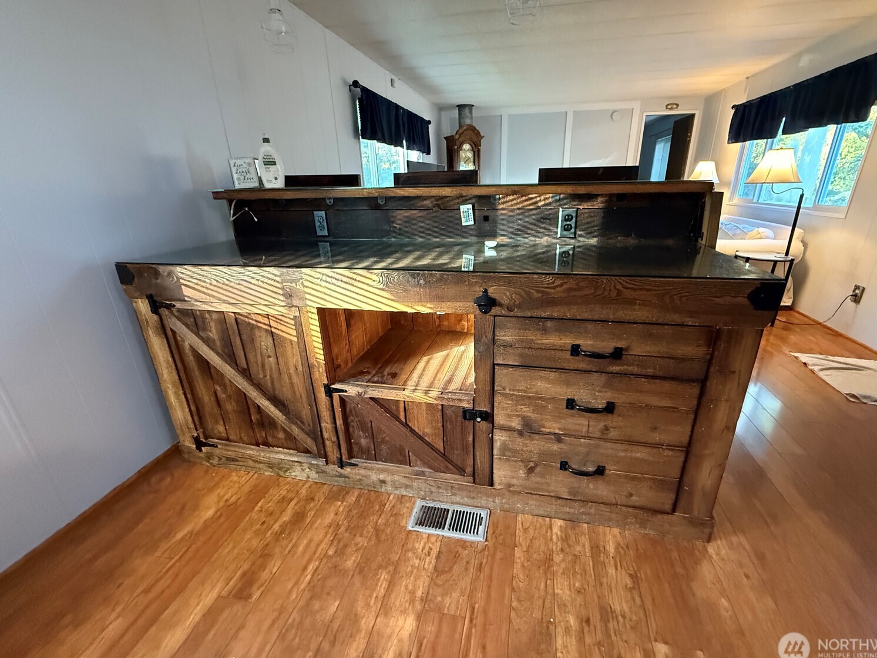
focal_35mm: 15
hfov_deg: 98.1
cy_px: 320
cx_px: 461
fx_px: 380
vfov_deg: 81.7
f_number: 2.2
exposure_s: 1/60
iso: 1000
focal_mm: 2.22
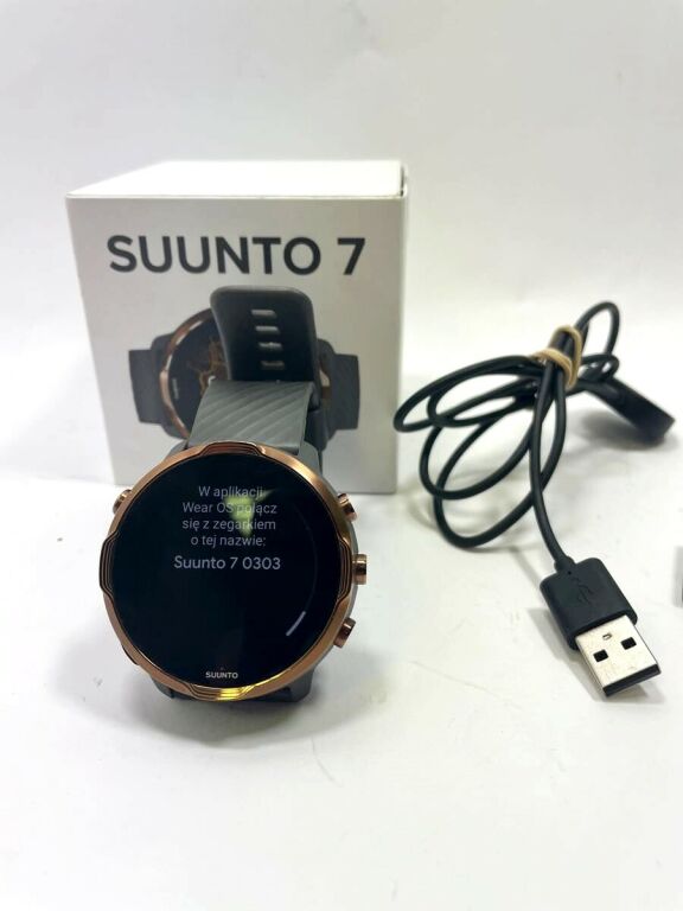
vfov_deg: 67.3
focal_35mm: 26
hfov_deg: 53.1
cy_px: 456
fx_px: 684
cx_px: 342
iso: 32
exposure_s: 1/117
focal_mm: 4.2
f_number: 1.6
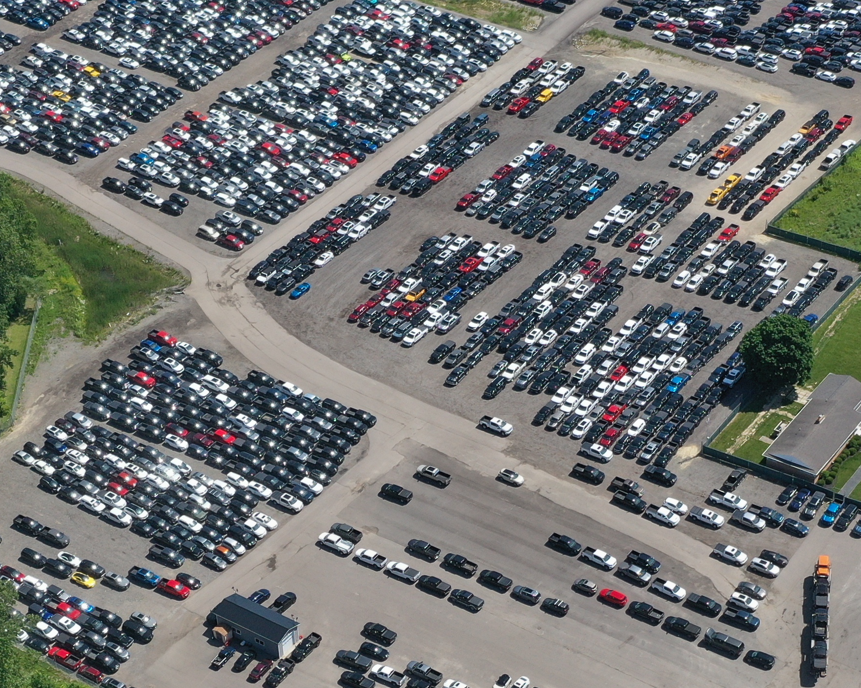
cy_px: 616
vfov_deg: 18.4
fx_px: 2089
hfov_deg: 23.3
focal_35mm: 82
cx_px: 430
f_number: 5.6
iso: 100
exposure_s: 1/500
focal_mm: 10.26
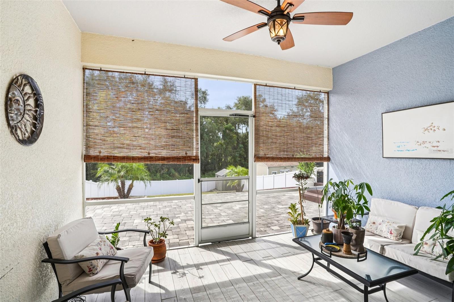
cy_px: 151
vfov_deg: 70.3
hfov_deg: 93.3
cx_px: 227
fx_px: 214
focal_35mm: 17
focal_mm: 17
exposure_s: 1/30
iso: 160
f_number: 13
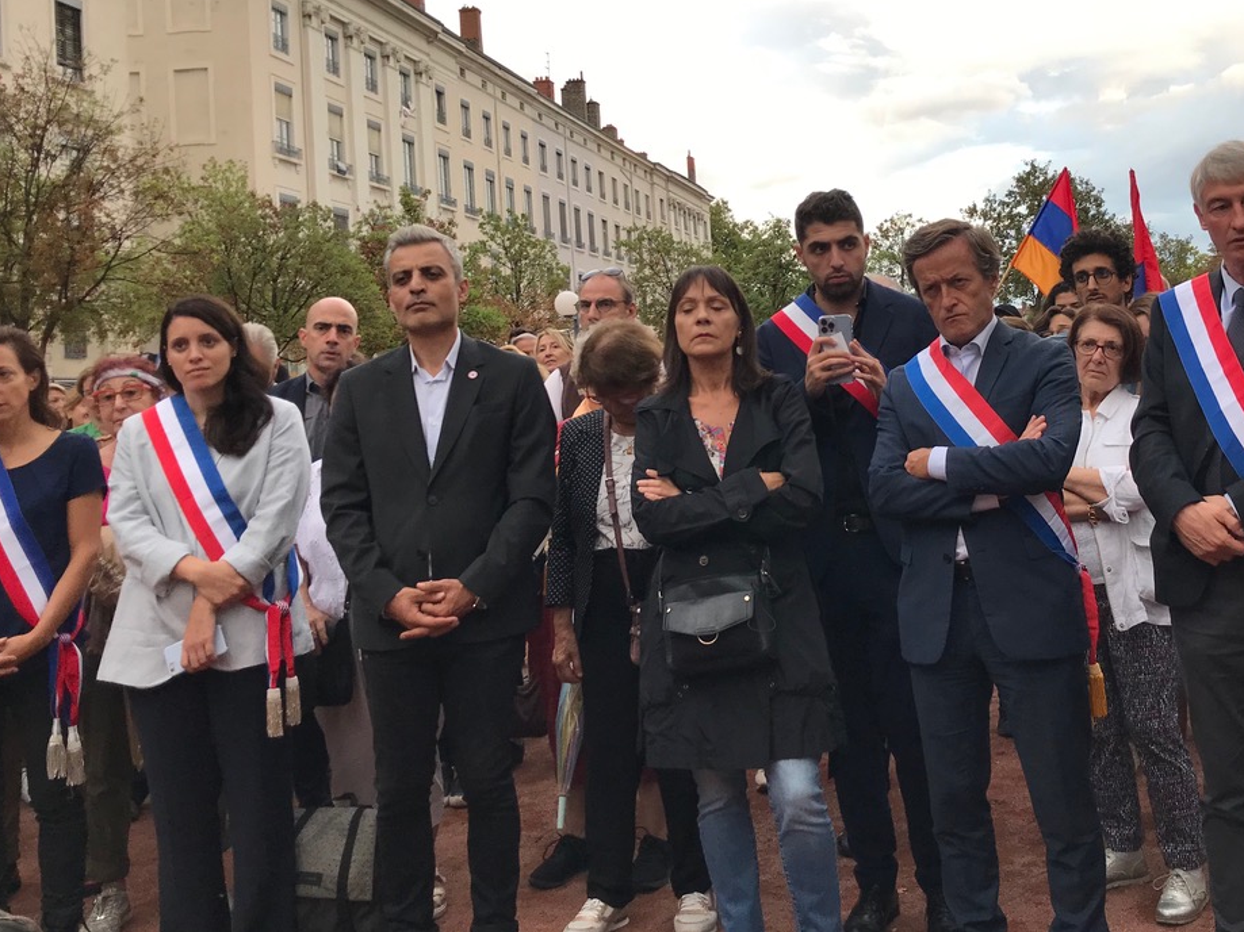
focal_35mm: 39
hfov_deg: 47.4
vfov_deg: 36.5
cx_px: 782
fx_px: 1401
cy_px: 315
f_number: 1.8
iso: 20
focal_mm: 3.99
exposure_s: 1/139
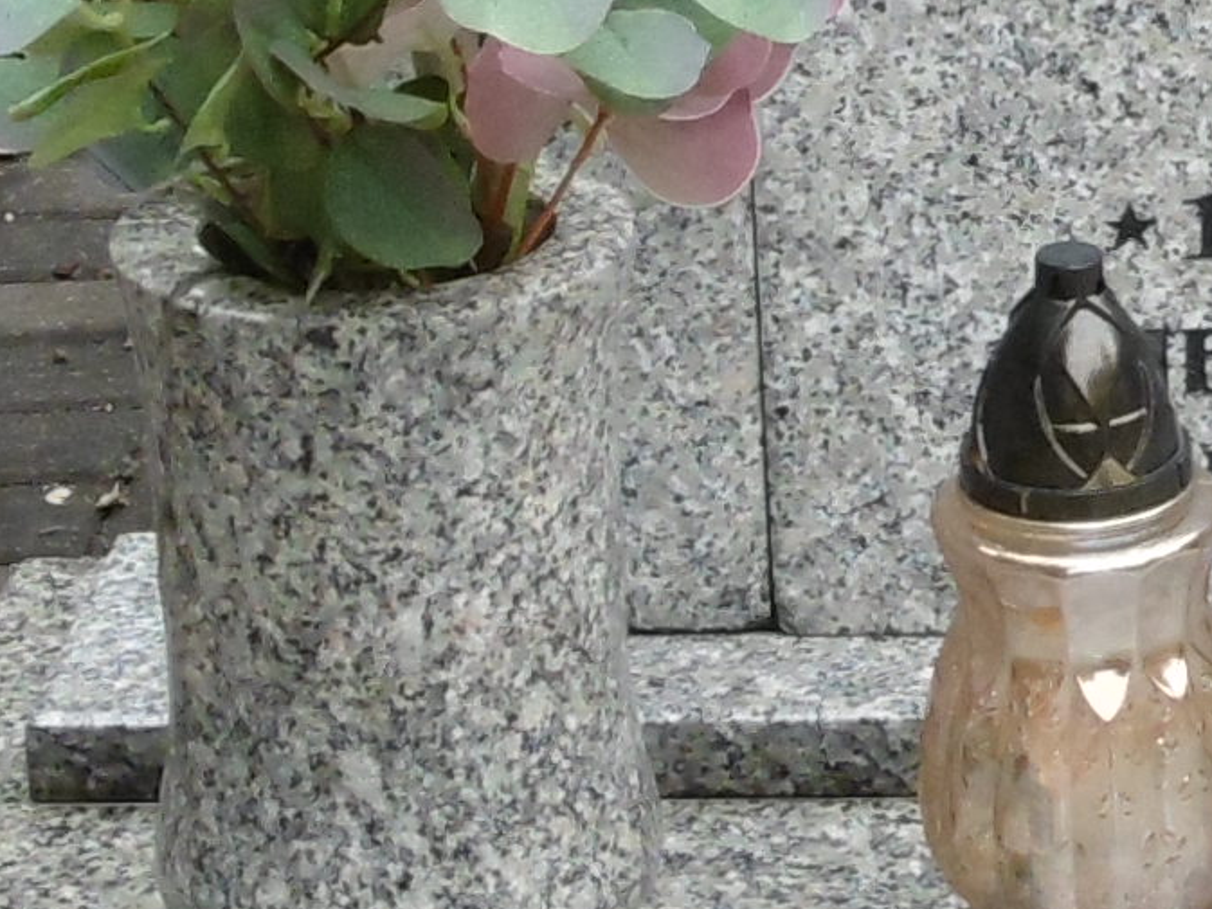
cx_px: 1779
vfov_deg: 6.7
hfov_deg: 8.8
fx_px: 7669
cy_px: -158
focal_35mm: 219
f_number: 3.5
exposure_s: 1/125
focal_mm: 5.8
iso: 100
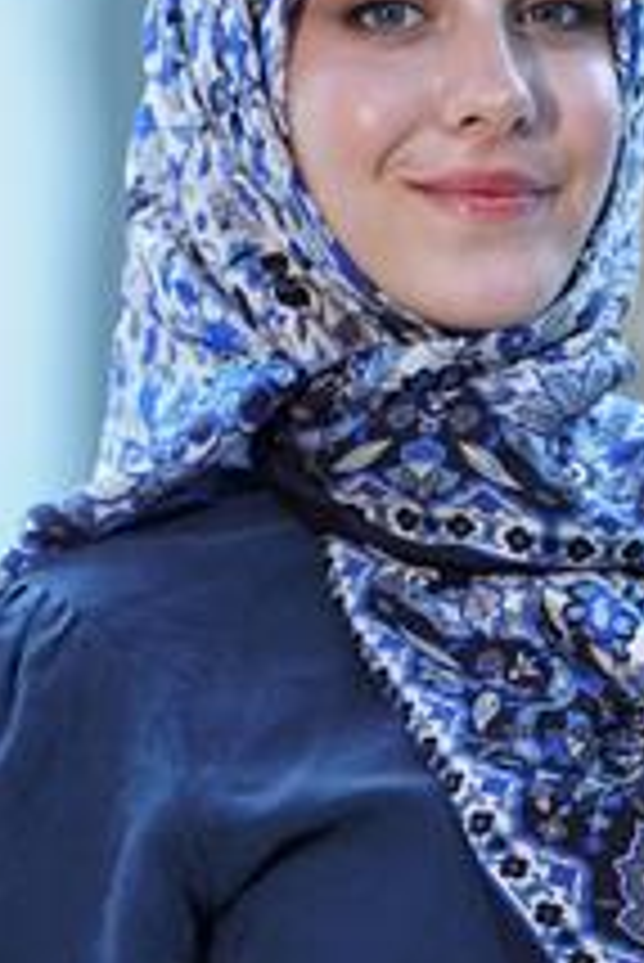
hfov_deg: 5.5
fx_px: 6670
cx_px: 473
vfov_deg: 8.3
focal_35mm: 249
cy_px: 544
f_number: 3.2
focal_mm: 115
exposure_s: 1/200
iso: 640
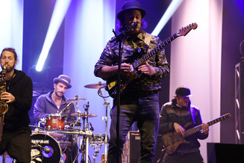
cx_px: 98
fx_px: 915
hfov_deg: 15.2
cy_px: 91
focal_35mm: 135
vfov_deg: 10.2
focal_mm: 98
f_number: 6.3
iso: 2000
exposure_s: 1/160
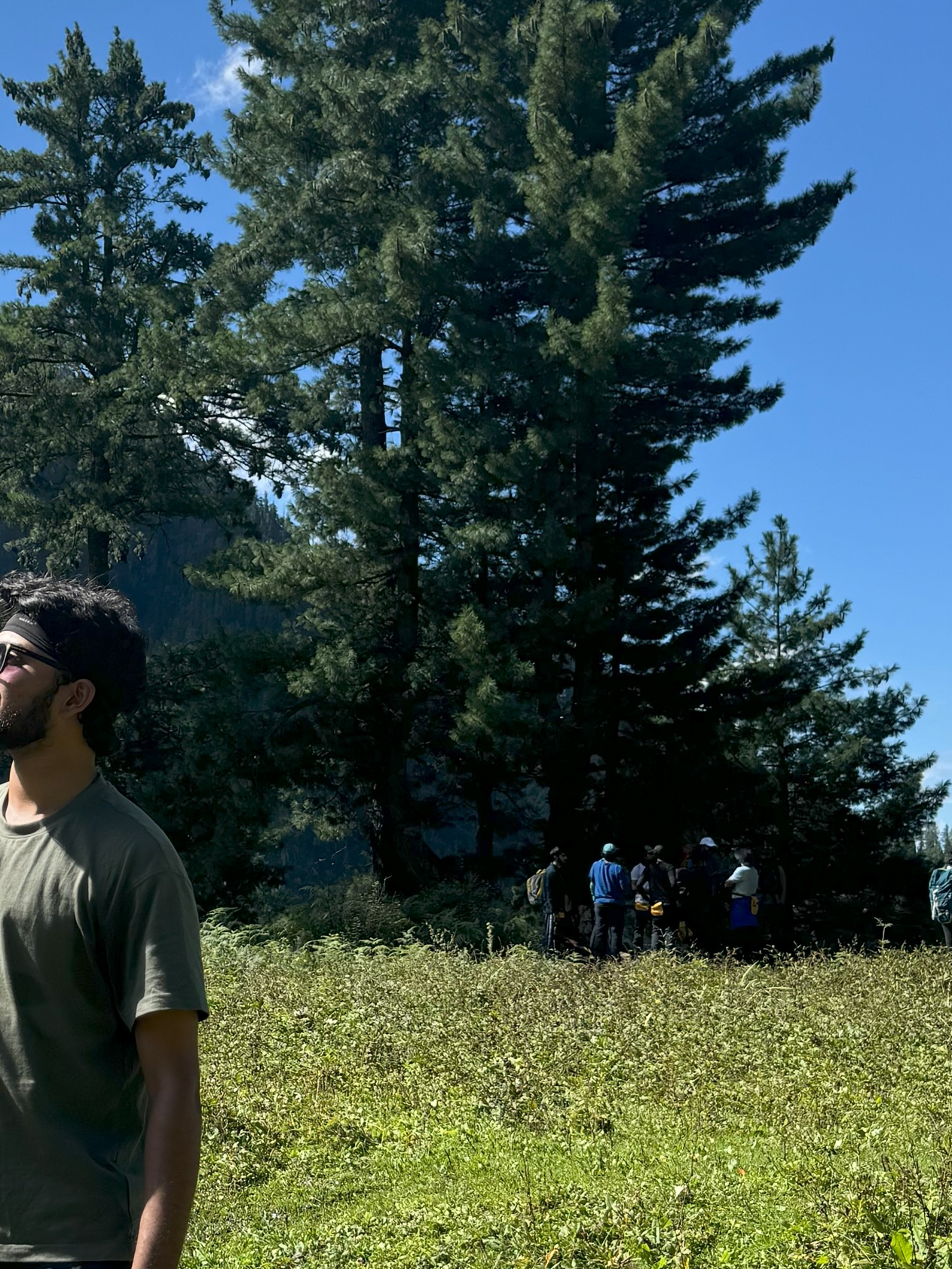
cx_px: 51
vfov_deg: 33.8
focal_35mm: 57
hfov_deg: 24.7
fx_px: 2090
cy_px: 574
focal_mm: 6.76
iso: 80
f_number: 1.78
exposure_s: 1/1767
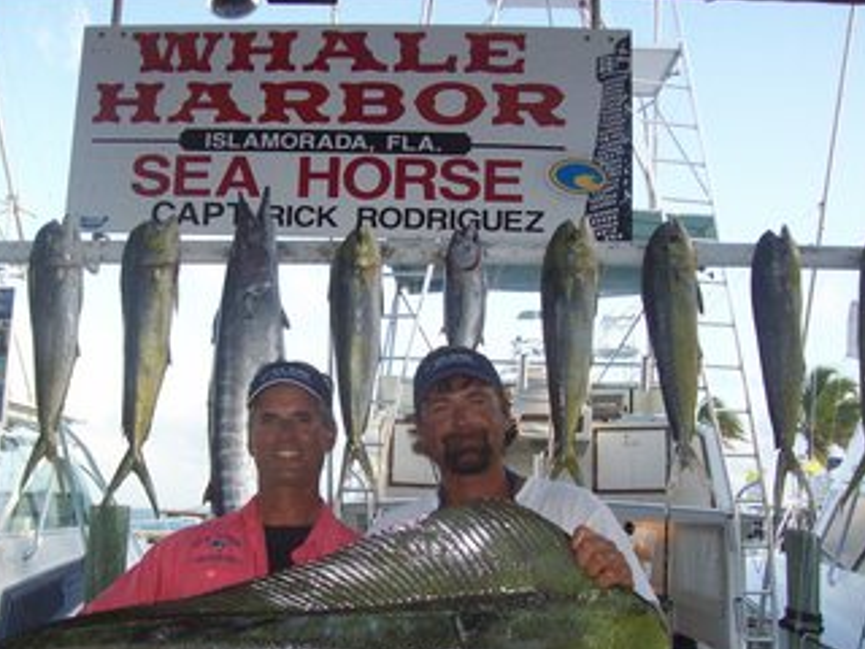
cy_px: 395
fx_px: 1124
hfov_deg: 42.0
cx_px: 373
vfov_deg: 32.1
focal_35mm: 45
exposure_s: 1/688
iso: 200
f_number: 2.7
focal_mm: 6
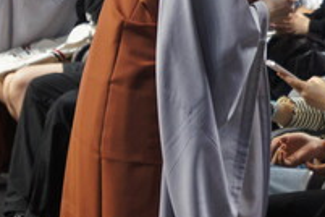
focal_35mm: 246
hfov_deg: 8.3
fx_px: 2225
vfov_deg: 5.6
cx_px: 367
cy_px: -19
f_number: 5.6
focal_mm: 55
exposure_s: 1/100
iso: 800
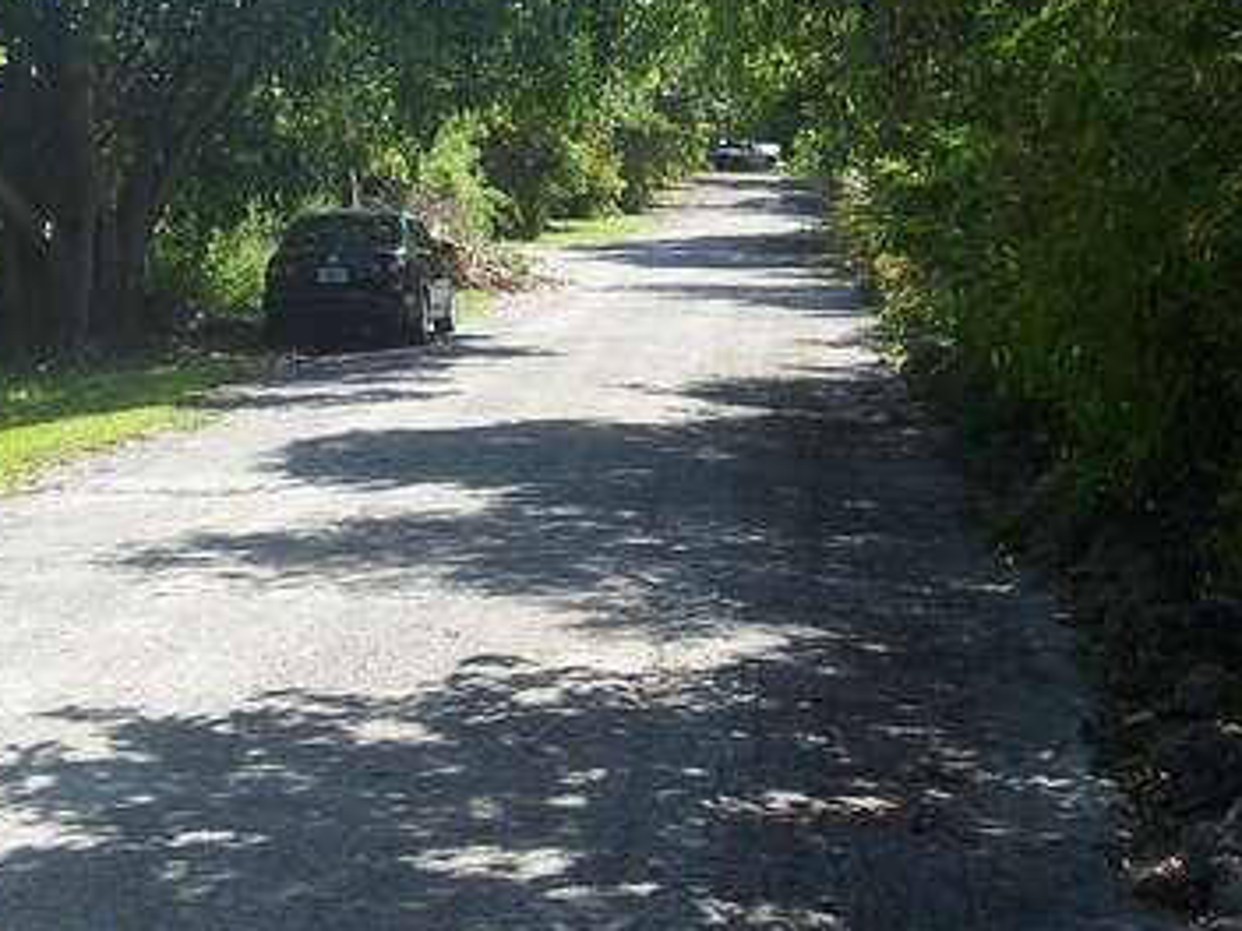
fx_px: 3014
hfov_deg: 23.3
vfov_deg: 17.5
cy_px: 331
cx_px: 512
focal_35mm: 84
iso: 64
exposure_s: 1/400
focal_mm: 7.8
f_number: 2.8
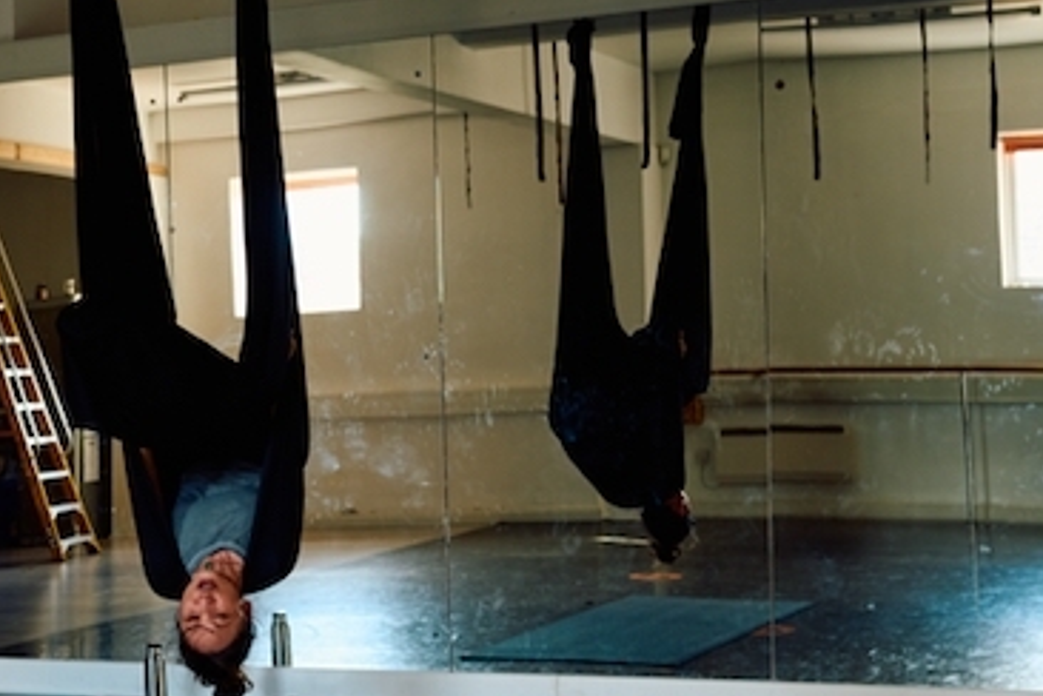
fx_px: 2028
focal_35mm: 70
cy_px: 521
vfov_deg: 19.3
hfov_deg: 28.6
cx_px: 308
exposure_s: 1/60
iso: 500
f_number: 4
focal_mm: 40
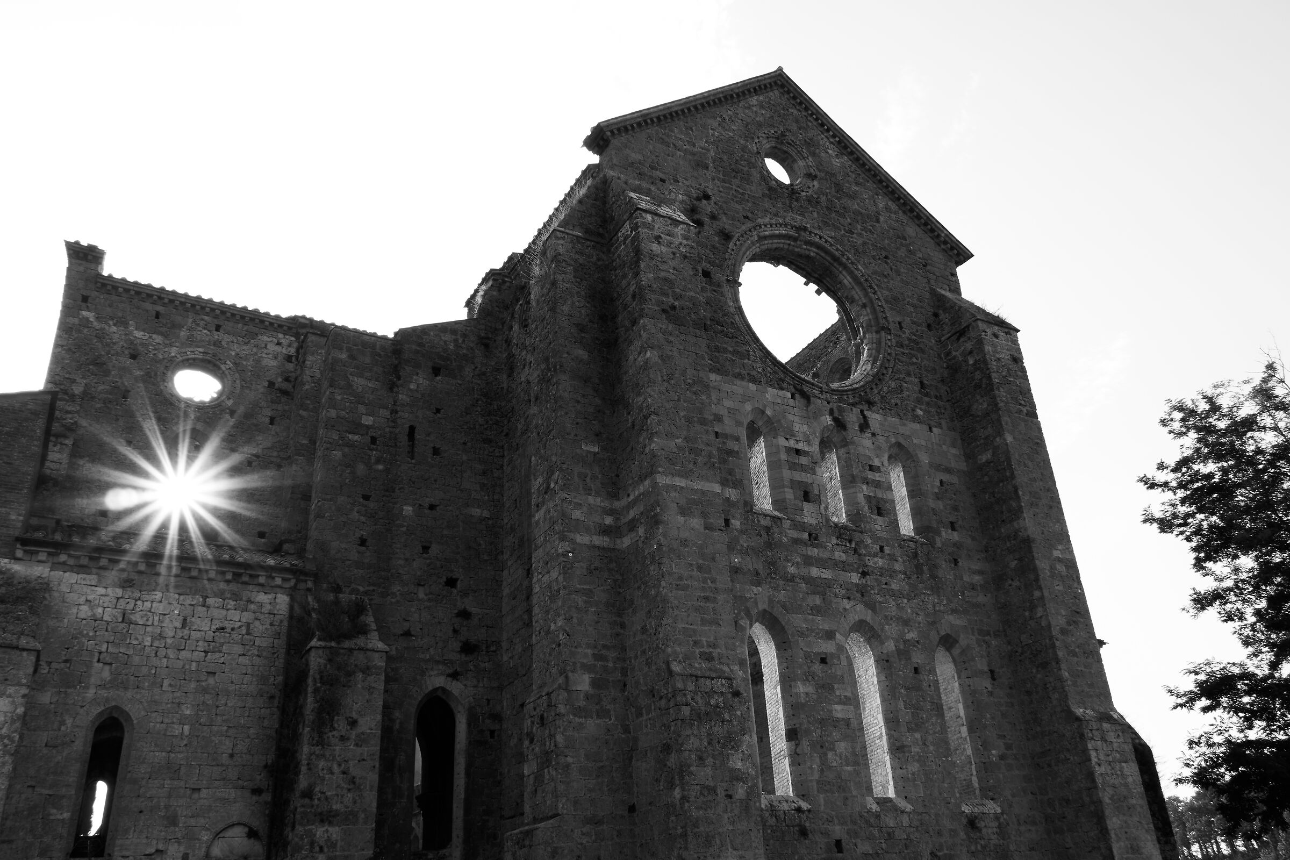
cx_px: 645
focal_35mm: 27
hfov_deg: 67.4
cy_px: 430
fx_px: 967
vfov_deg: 47.9
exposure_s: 1/40
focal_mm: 18
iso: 100
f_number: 14
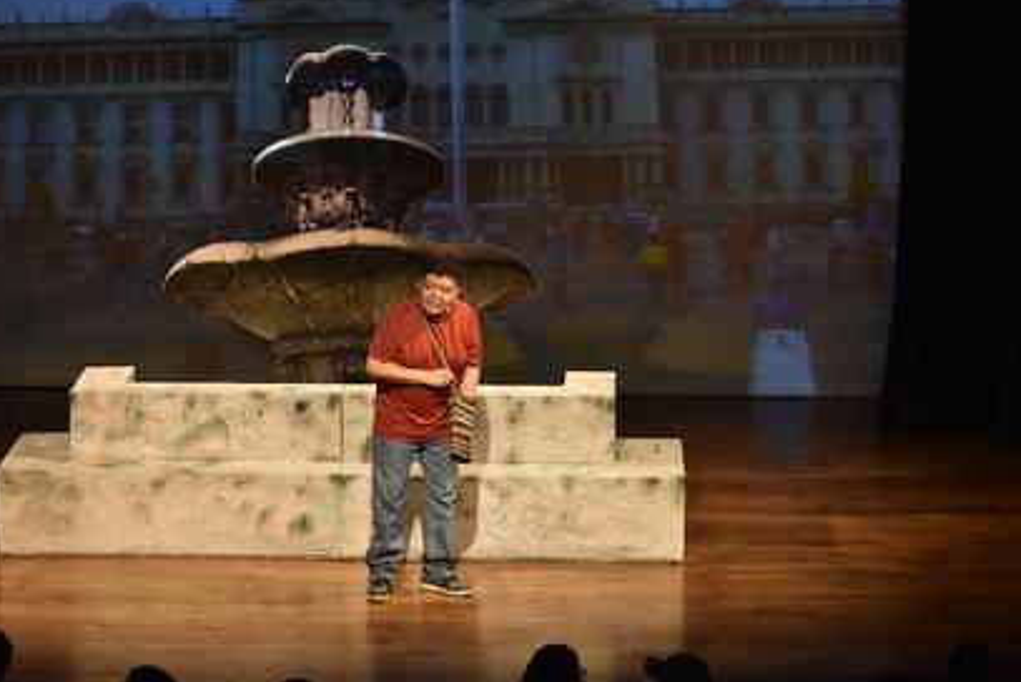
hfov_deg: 15.9
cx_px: 452
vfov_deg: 10.6
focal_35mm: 129
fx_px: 3661
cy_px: 281
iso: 800
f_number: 4.5
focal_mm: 70
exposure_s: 1/100
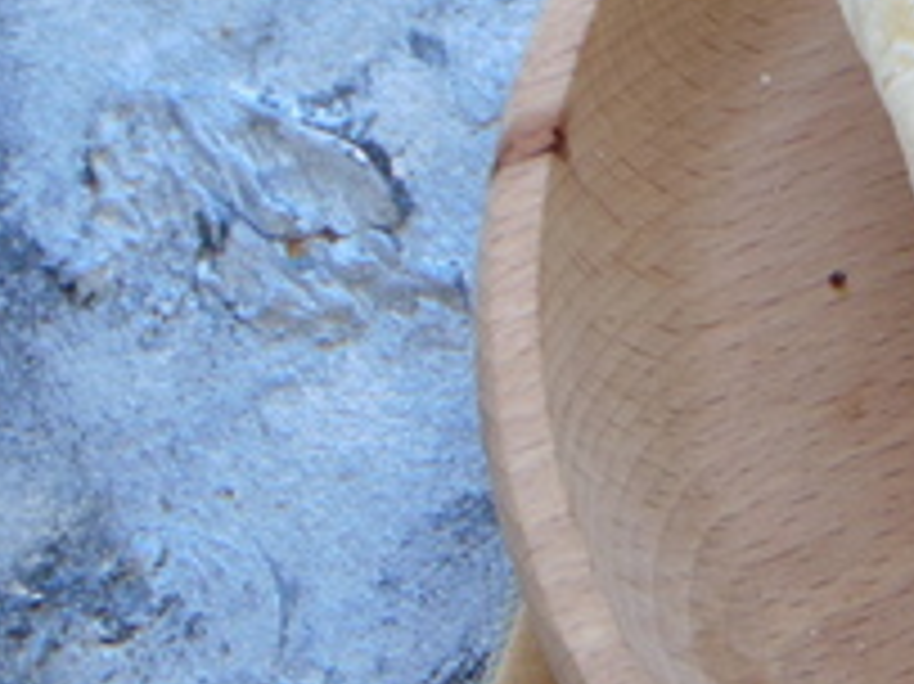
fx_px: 7389
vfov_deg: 5.3
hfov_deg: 7.0
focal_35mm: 280
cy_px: 234
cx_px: 1405
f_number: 3.7
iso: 80
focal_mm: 12.8
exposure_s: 1/20
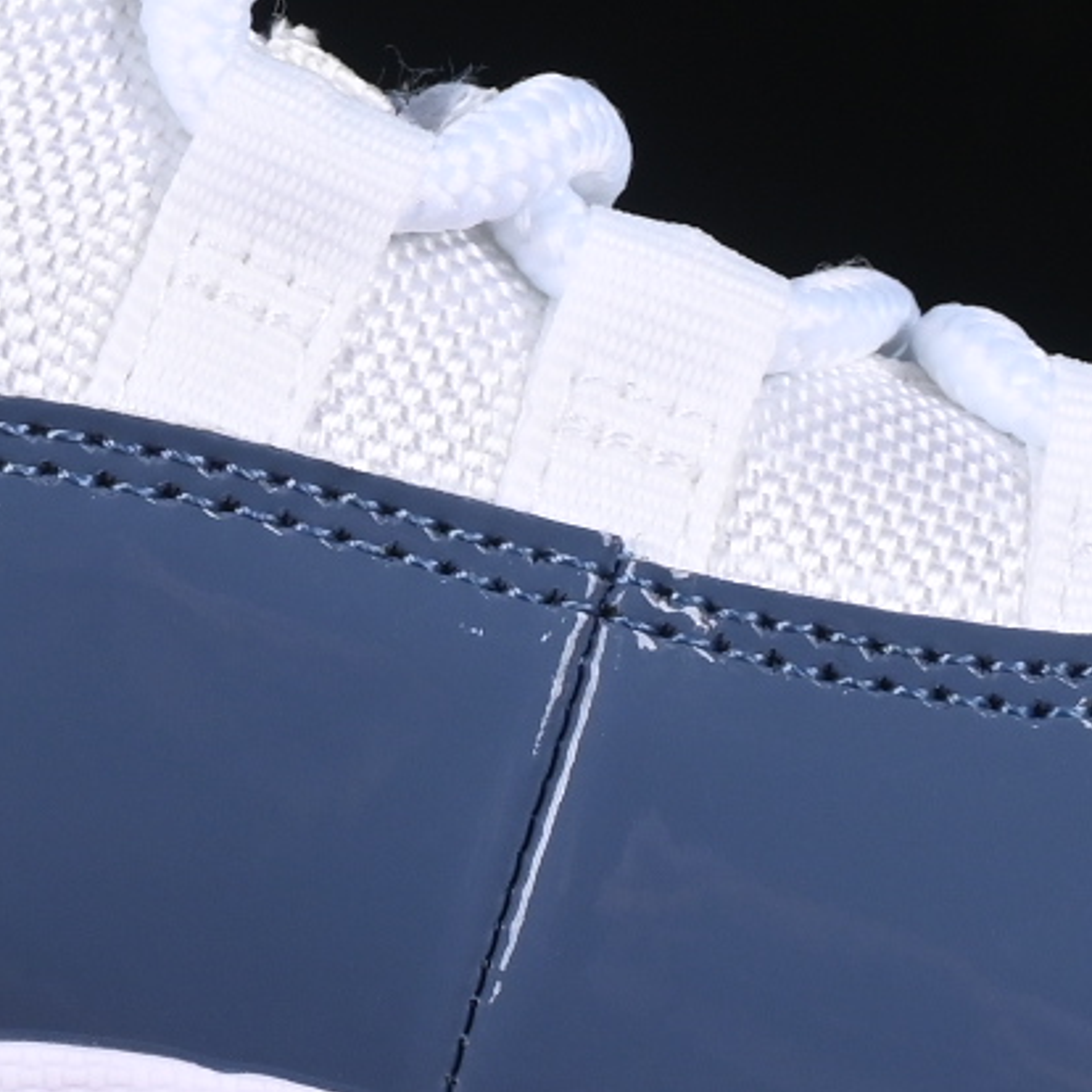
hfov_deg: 4.1
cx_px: -5
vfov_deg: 4.1
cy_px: 229
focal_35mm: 429
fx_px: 15311
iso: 160
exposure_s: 1/80
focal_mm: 50
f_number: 8
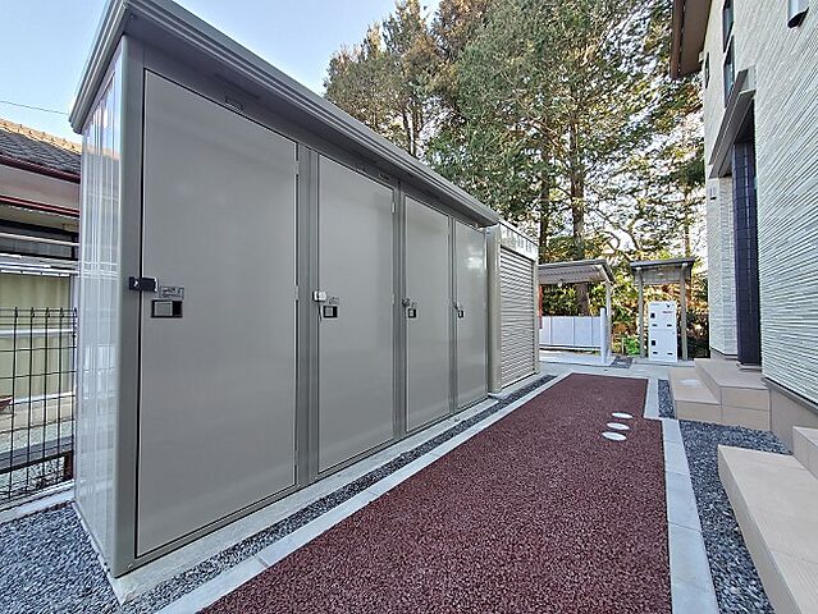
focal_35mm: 13
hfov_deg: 106.1
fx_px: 307
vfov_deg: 90.0
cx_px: 409
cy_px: 307
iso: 64
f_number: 2.2
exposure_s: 1/50
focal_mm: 1.8
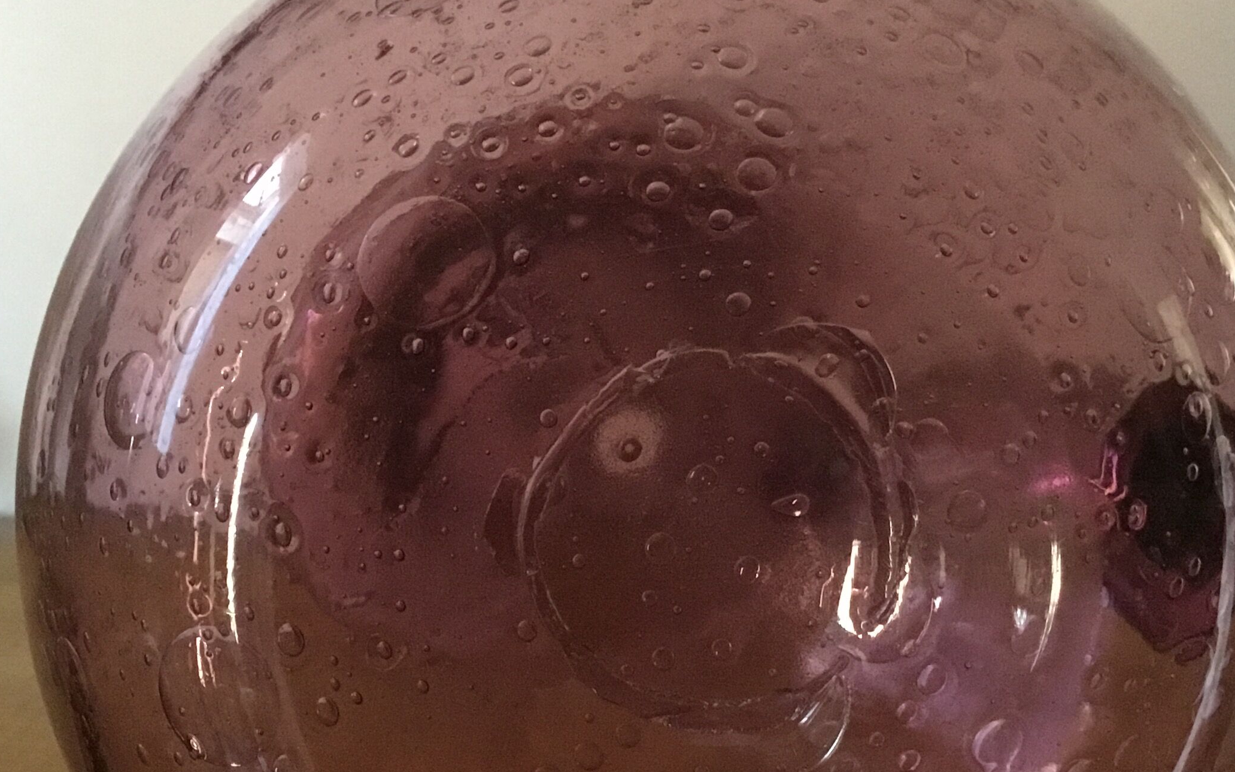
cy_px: 520
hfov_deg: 38.9
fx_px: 1750
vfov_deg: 24.7
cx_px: 587
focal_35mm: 52
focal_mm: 3.3
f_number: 2.4
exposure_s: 1/17
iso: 320
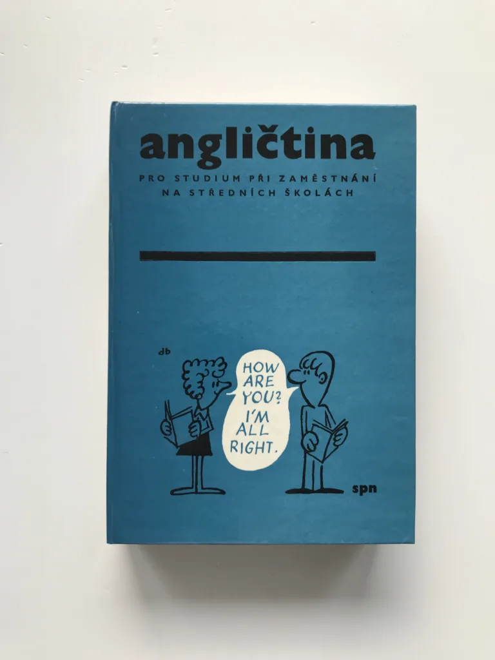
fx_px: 534
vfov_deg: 63.4
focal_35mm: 28
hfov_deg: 49.7
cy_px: 330
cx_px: 248
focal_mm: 3.99
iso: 32
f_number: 1.8
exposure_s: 1/50
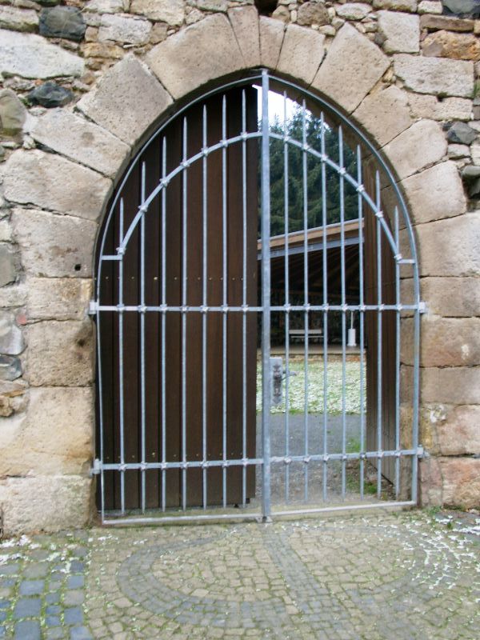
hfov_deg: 41.8
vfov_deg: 54.0
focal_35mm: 34
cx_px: 240
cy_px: 320
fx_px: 629
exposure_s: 1/8
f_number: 5.6
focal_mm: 7.13
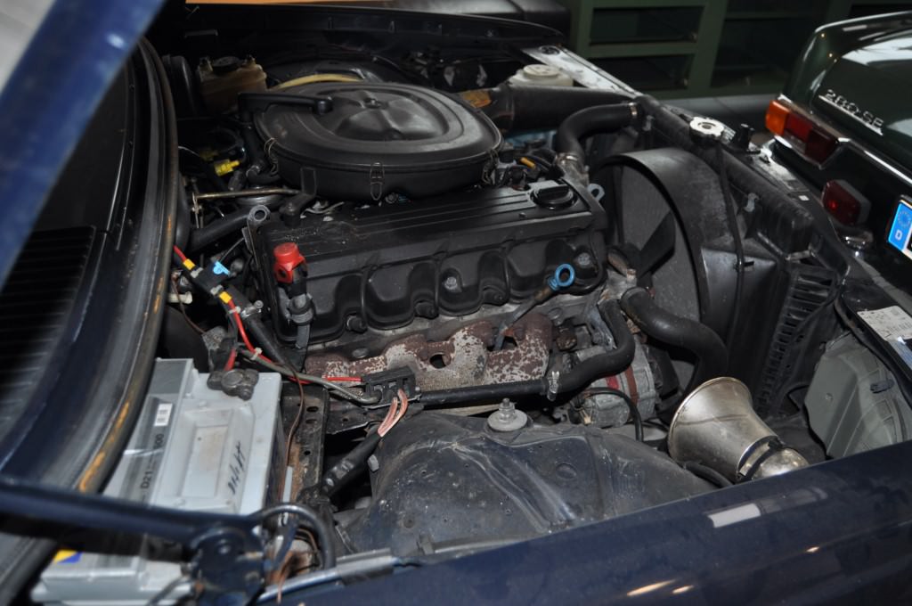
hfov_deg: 62.0
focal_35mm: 30
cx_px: 456
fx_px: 759
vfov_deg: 43.5
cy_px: 303
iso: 450
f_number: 4
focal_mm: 20
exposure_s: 1/60
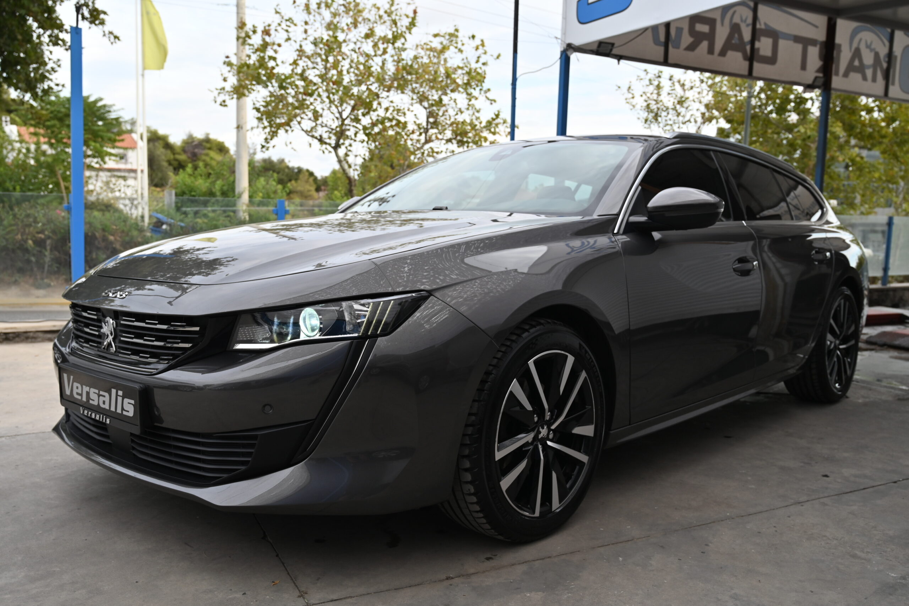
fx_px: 795
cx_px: 454
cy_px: 303
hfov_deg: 59.5
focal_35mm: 32
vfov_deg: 41.7
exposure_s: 1/250
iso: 200
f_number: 5
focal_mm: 31.5
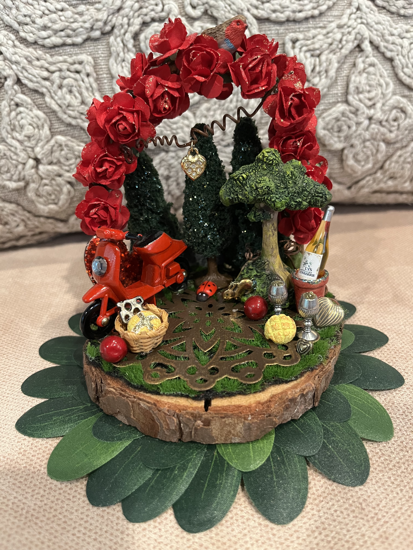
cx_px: 206
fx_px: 414
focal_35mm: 26
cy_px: 275
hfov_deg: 53.1
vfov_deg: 67.3
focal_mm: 5.1
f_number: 1.6
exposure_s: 1/60
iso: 500
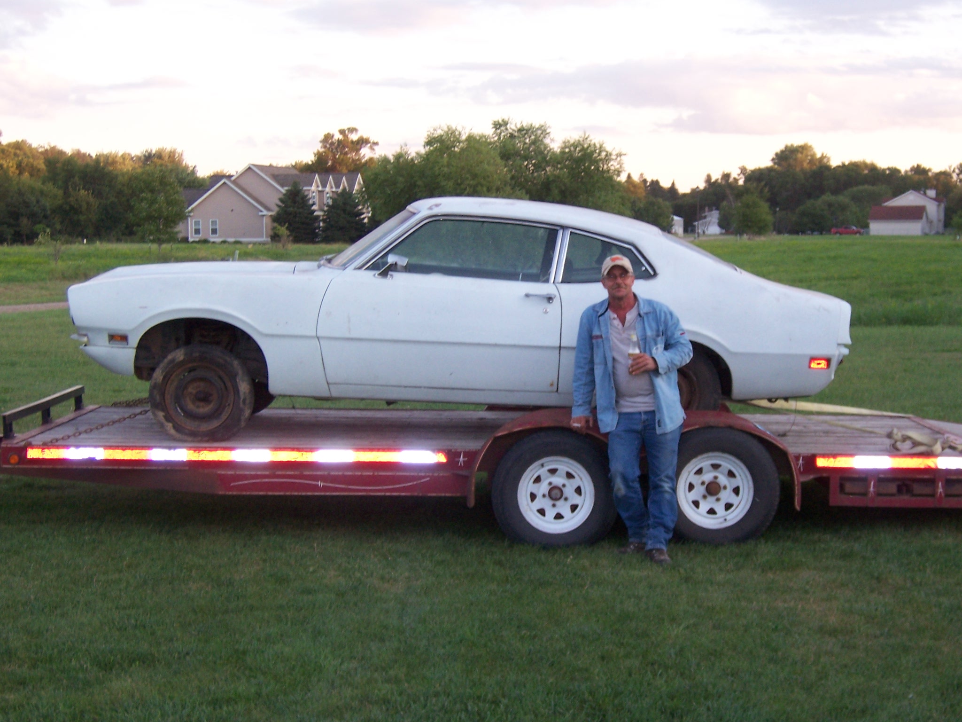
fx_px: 1667
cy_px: 361
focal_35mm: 60
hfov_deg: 32.2
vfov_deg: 24.4
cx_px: 481
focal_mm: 10
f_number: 4
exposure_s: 1/90
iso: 140
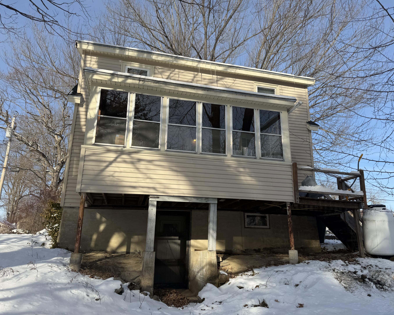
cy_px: 154
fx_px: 303
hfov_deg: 66.0
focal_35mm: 26
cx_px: 211
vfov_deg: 54.9
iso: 80
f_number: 1.78
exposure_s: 1/3584
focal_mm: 6.76
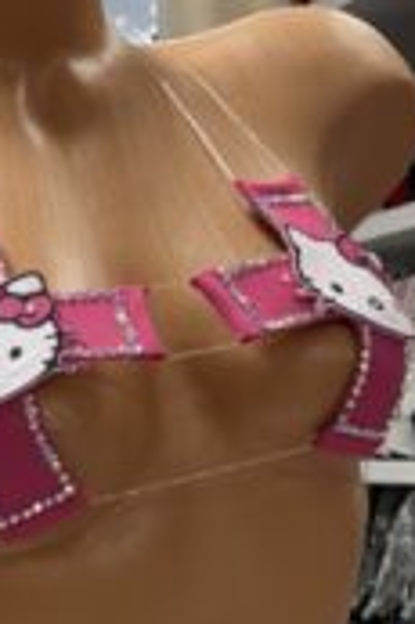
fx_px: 1629
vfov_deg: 20.7
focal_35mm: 94
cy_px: 678
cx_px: 177
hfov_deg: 14.5
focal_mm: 5.1
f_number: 1.6
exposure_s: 1/60
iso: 125
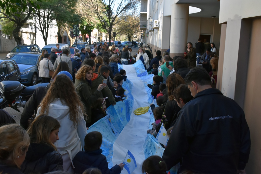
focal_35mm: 39
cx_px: 130
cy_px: 87
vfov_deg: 34.2
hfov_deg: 49.5
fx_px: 283
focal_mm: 26
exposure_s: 1/320
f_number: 9
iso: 800
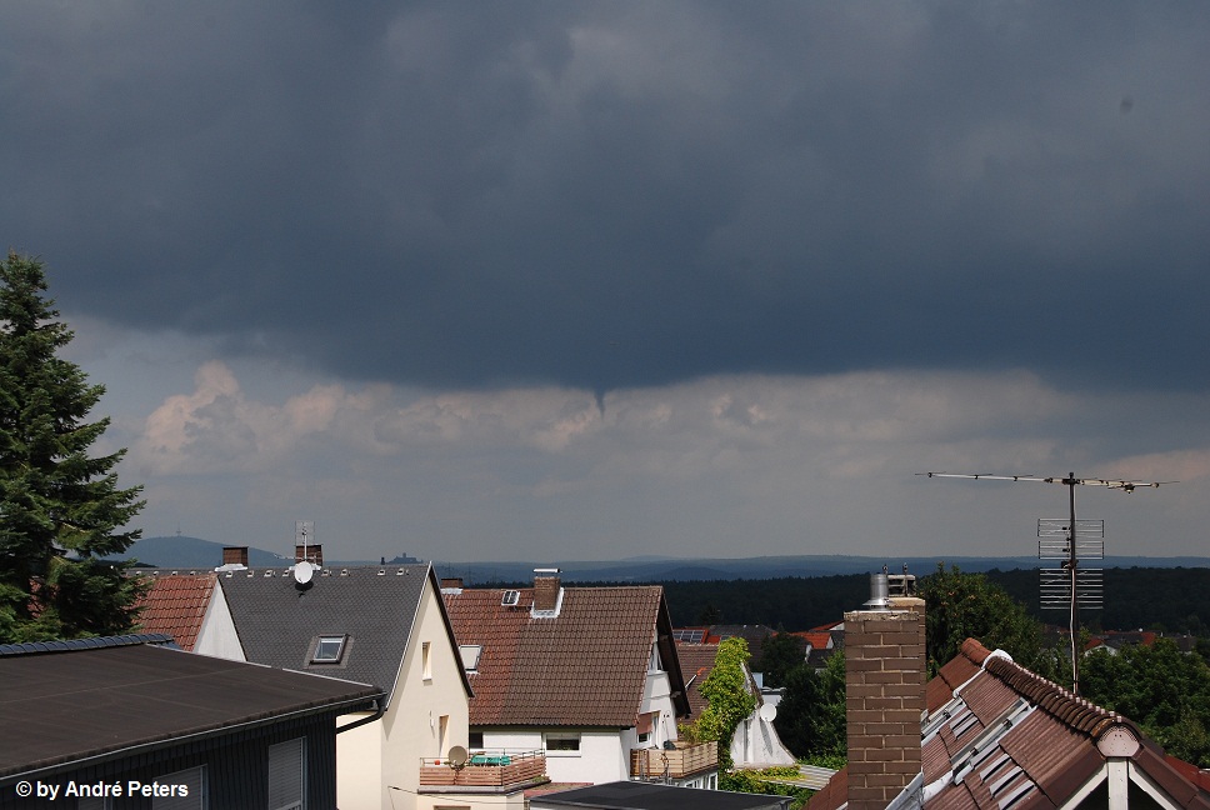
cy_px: 405
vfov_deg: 16.6
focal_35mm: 82
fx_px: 2776
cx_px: 605
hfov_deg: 24.6
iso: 180
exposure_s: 1/250
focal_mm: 55
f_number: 10
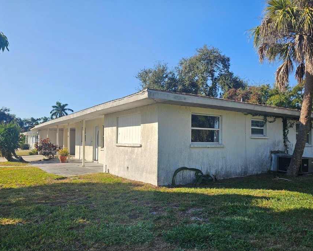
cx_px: 173
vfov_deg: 53.1
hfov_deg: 63.9
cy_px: 136
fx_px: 250
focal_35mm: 27
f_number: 1.7
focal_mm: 6.3
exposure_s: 1/553
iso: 10
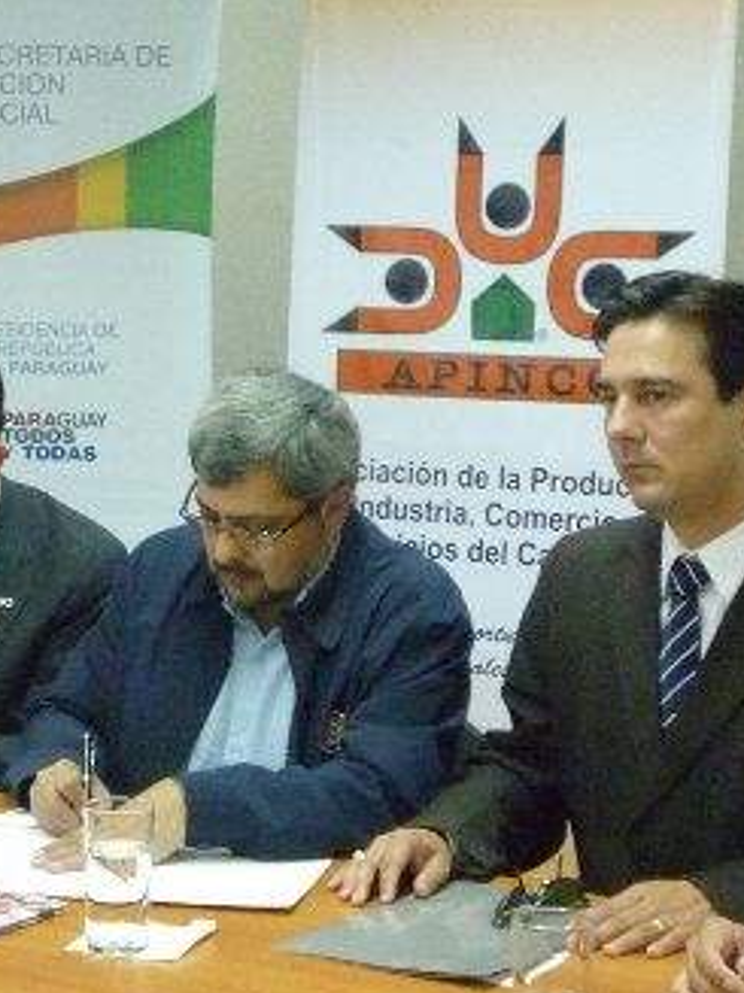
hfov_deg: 15.3
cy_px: 501
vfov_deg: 20.4
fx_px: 2753
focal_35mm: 96
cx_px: 125
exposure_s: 1/20
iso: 800
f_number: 3.7
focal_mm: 6.3
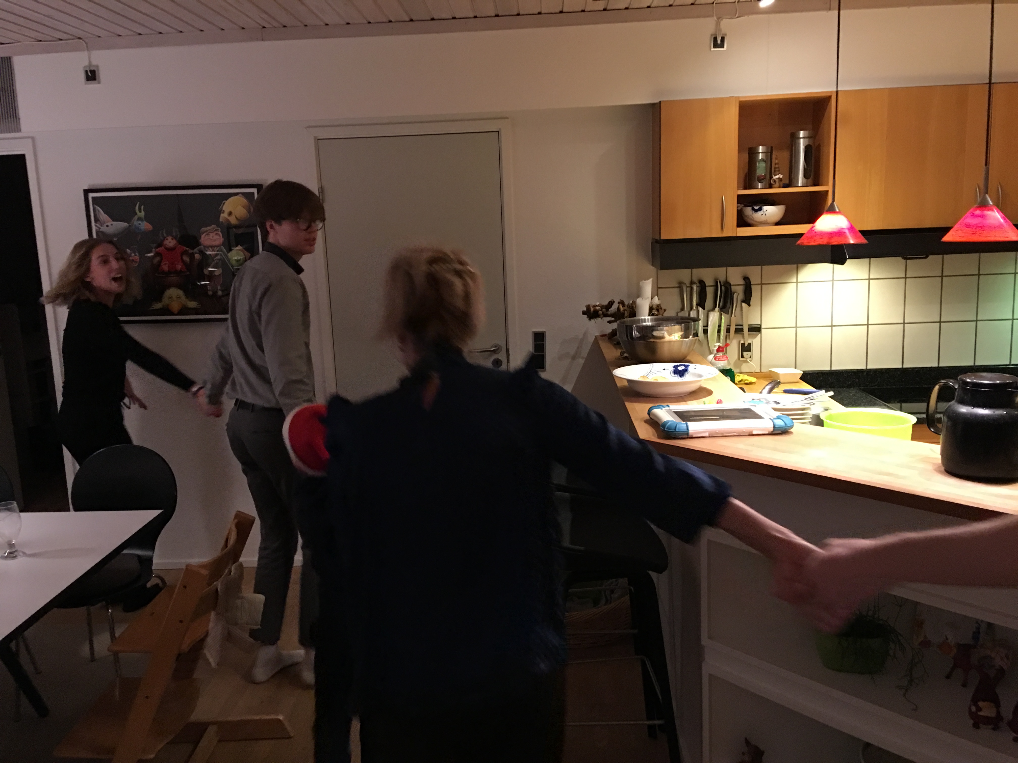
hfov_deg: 61.7
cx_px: 509
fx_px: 853
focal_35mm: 29
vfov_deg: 48.2
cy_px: 382
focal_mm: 4.15
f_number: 2.2
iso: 125
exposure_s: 1/8
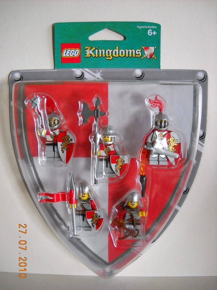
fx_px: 343
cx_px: 108
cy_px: 145
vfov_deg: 45.8
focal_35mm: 41
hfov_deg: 35.1
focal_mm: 6.72
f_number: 3.1
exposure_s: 1/47
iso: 400
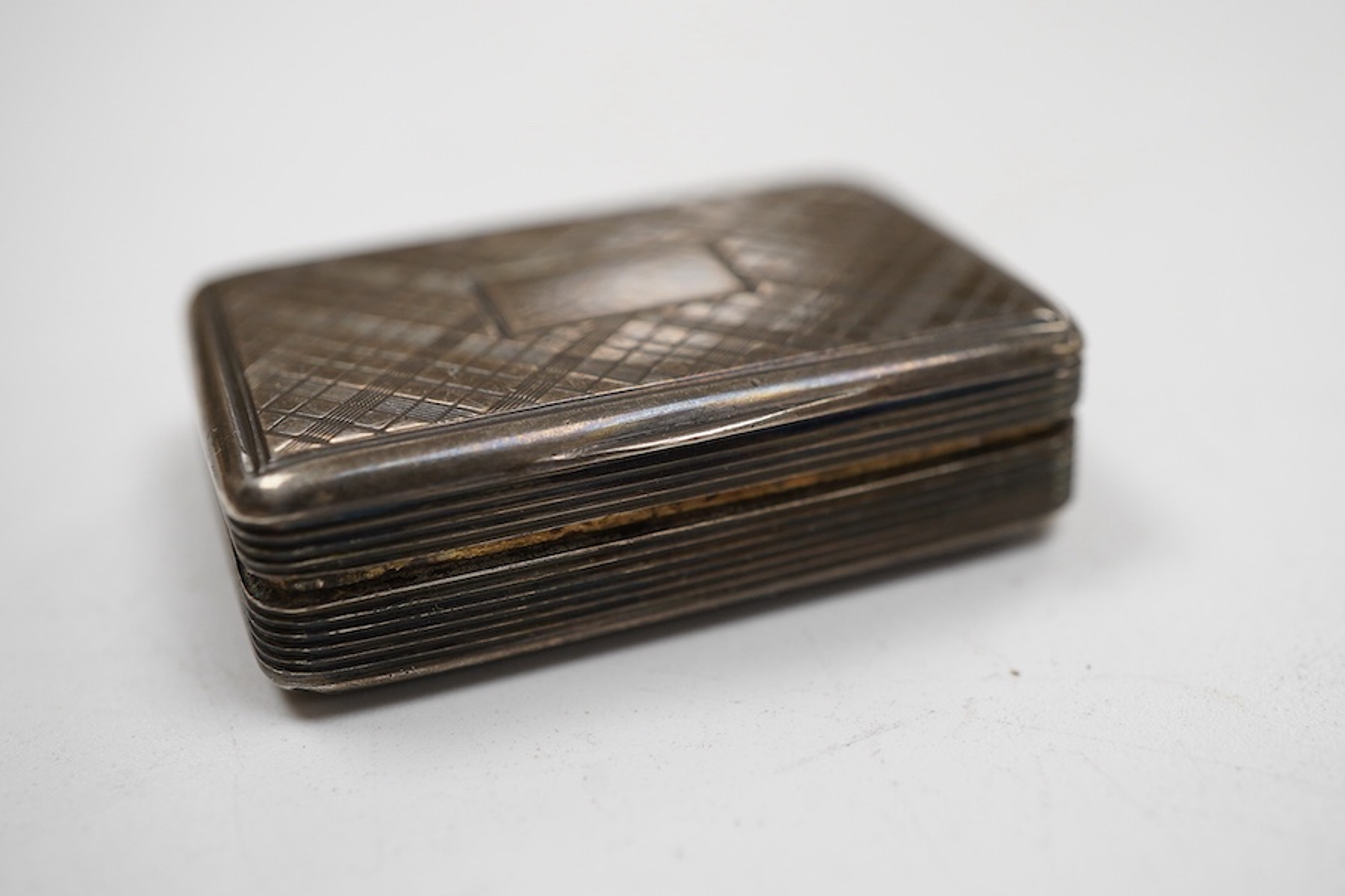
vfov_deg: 29.9
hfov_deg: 43.6
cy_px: 448
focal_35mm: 45
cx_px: 672
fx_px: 1681
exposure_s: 1/125
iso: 800
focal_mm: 30
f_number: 9
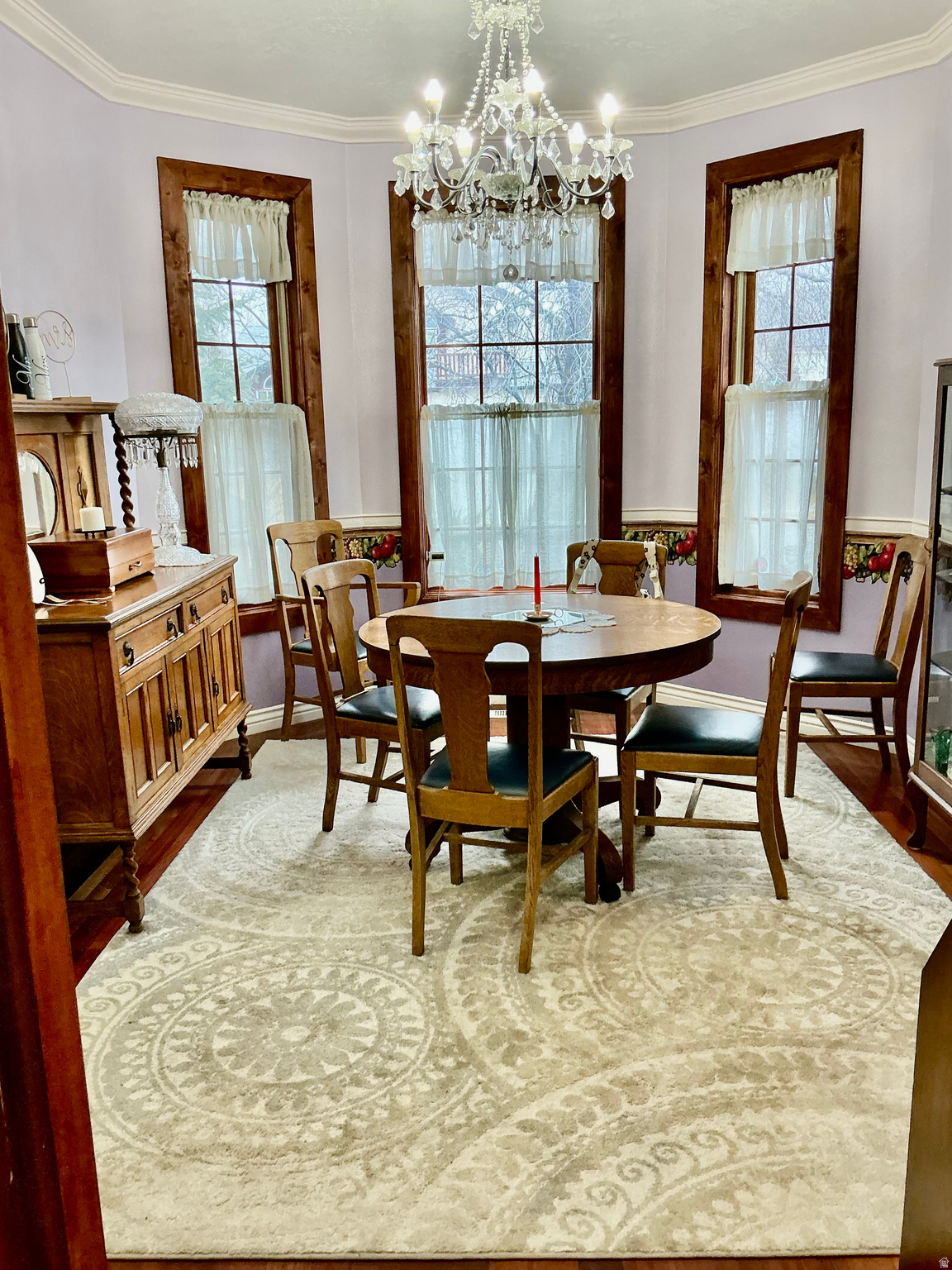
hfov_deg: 48.2
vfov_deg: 61.7
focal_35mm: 29
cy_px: 635
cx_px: 476
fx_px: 1063
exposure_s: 1/60
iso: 64
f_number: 1.8
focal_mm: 3
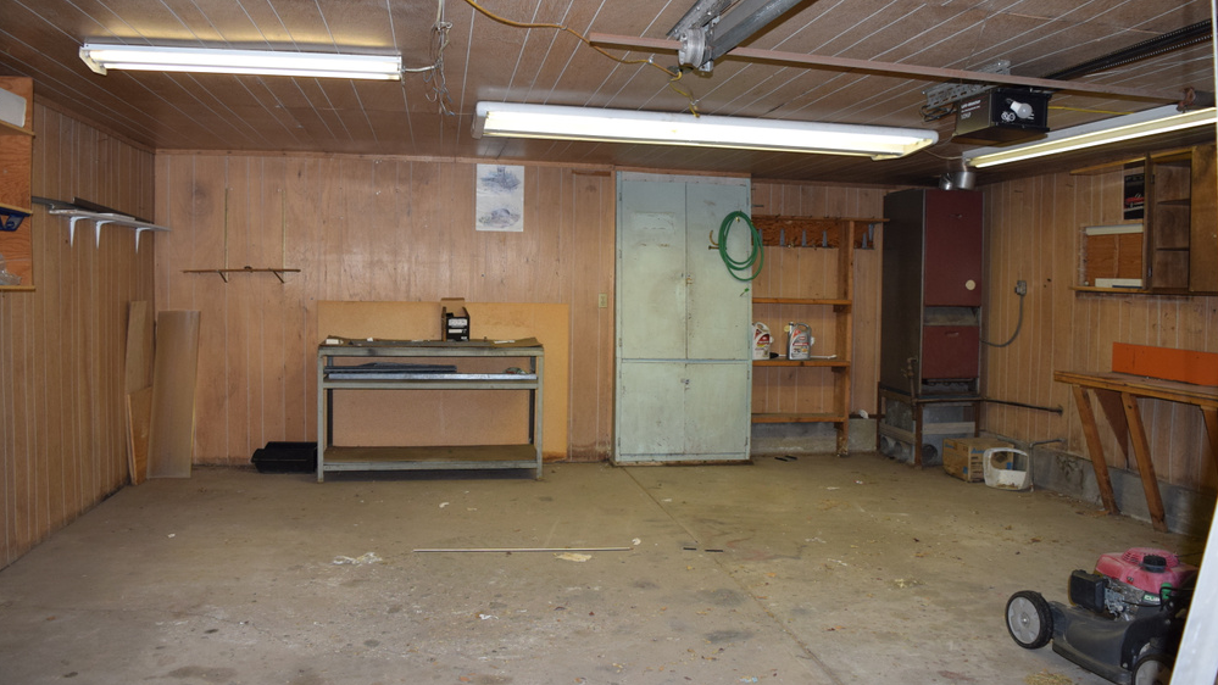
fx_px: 937
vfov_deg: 40.2
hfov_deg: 66.1
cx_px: 617
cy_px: 336
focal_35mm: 29
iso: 800
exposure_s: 1/80
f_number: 4.5
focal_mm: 18
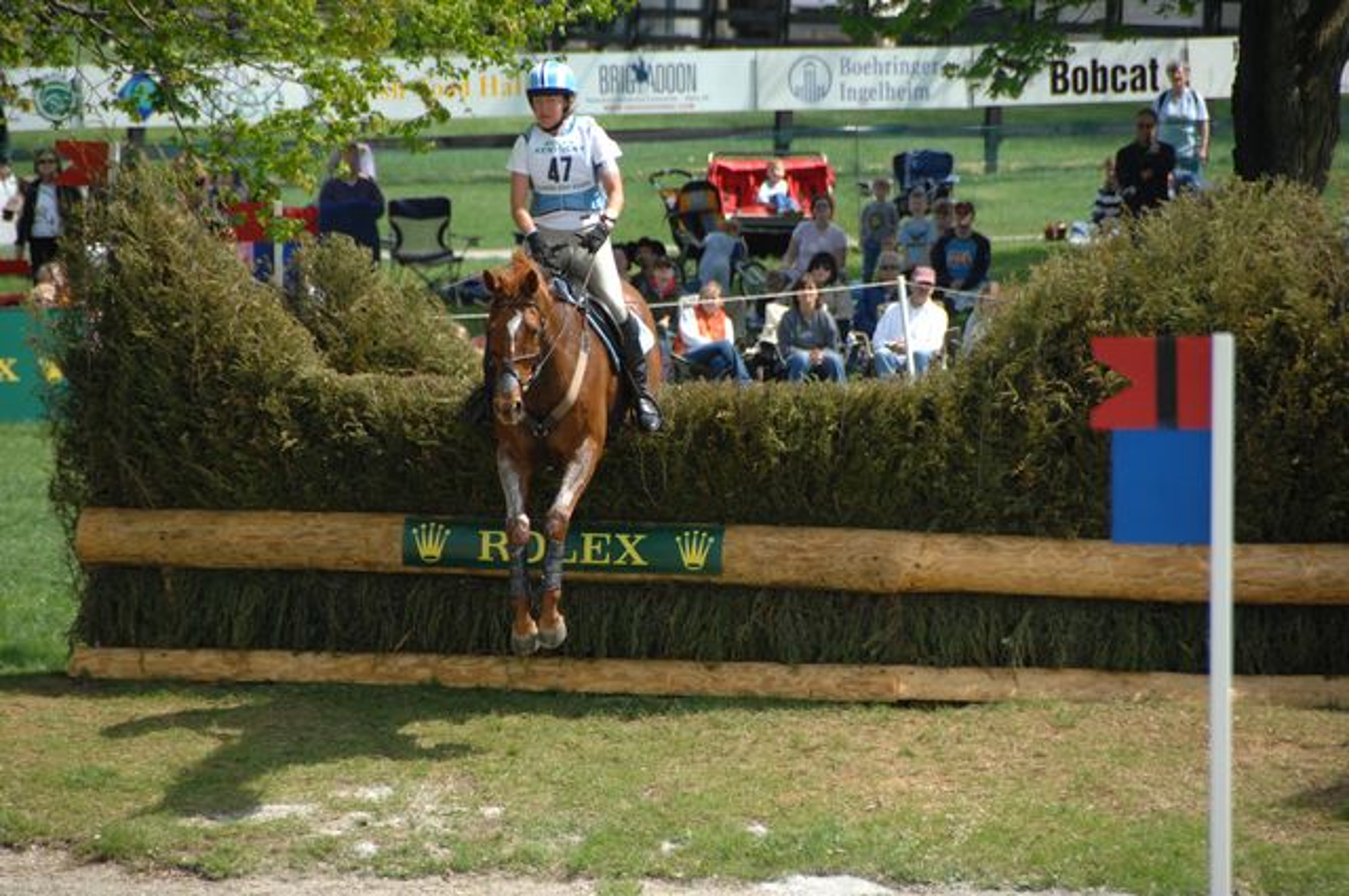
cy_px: 448
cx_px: 674
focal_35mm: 300
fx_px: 11227
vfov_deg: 4.6
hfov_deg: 6.9
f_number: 5.6
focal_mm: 200
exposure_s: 1/1000
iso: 500
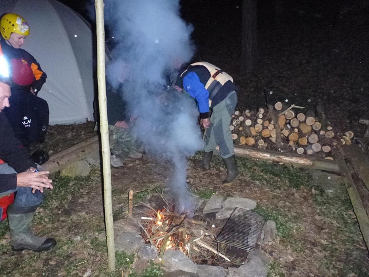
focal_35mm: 28
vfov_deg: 49.7
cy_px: 138
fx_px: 298
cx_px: 184
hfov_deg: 63.4
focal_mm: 4.9
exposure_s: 1/60
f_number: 3.3
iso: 1000
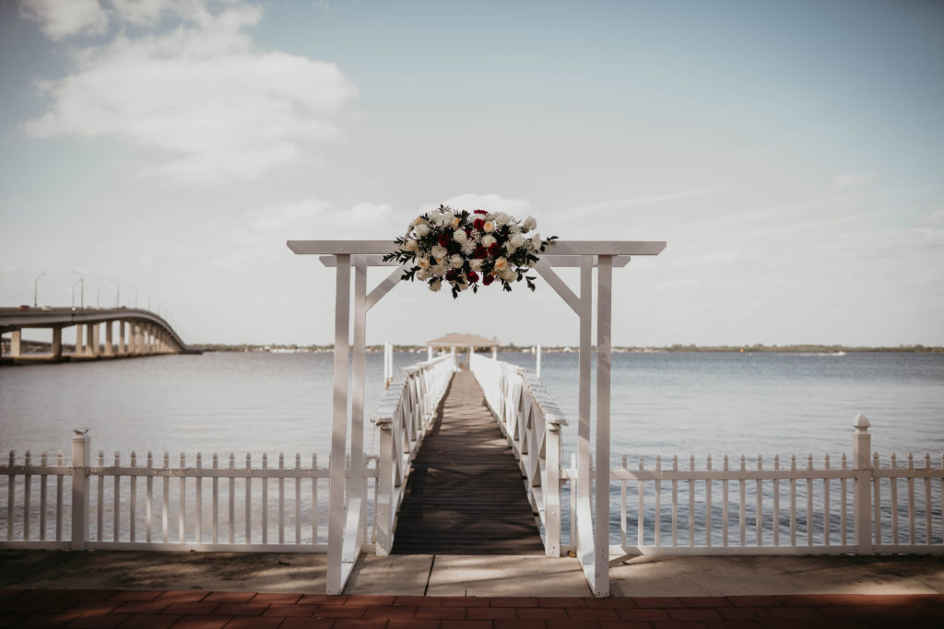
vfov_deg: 37.9
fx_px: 918
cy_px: 314
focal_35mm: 35
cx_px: 472
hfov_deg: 54.4
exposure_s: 1/640
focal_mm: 35
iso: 50
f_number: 1.8
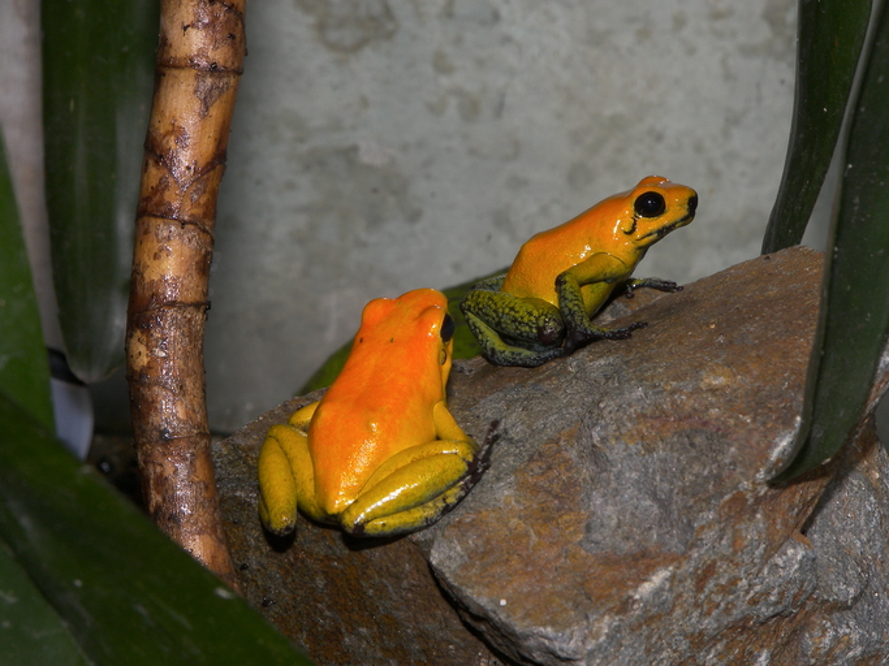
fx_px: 3595
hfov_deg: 14.1
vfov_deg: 10.6
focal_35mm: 140
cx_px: 444
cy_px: 333
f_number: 8
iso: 50
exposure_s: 1/80
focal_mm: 29.4
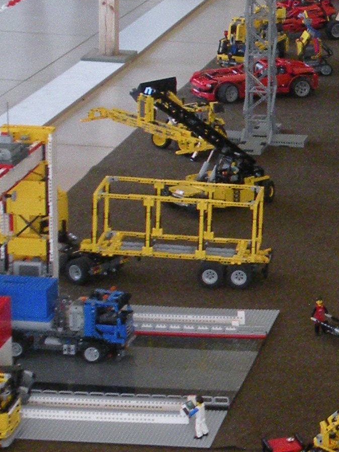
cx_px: 640
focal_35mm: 134
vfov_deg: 14.7
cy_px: 108
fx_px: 1749
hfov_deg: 10.3
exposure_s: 1/60
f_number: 3.2
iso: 221
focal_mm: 5.8
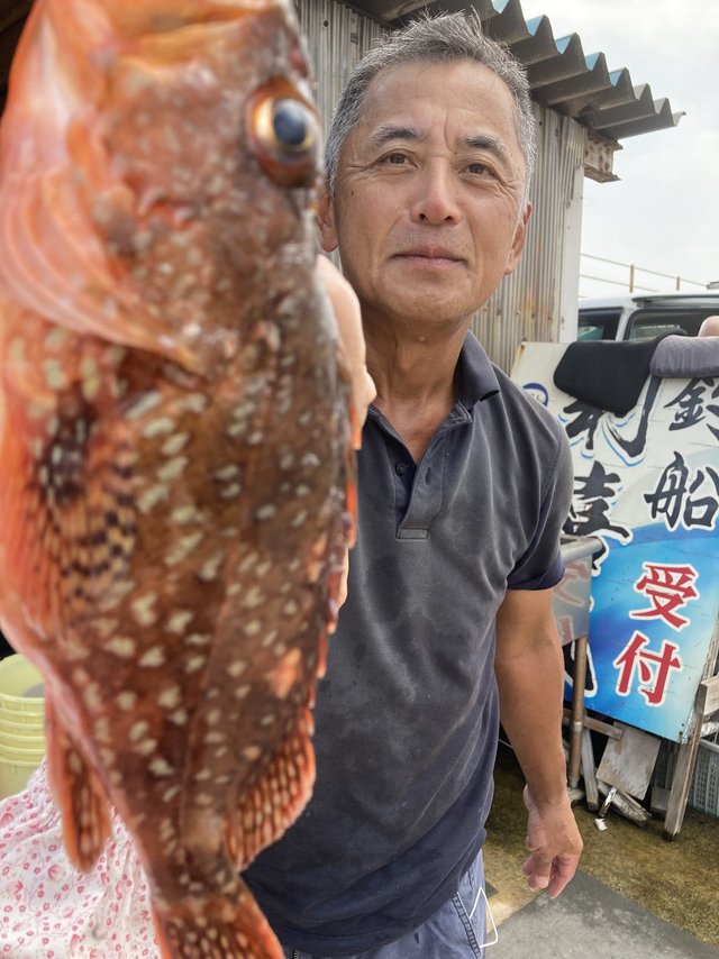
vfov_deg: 63.5
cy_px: 480
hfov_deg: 49.7
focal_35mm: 28
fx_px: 776
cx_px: 360
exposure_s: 1/505
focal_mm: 3.99
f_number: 1.8
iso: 20
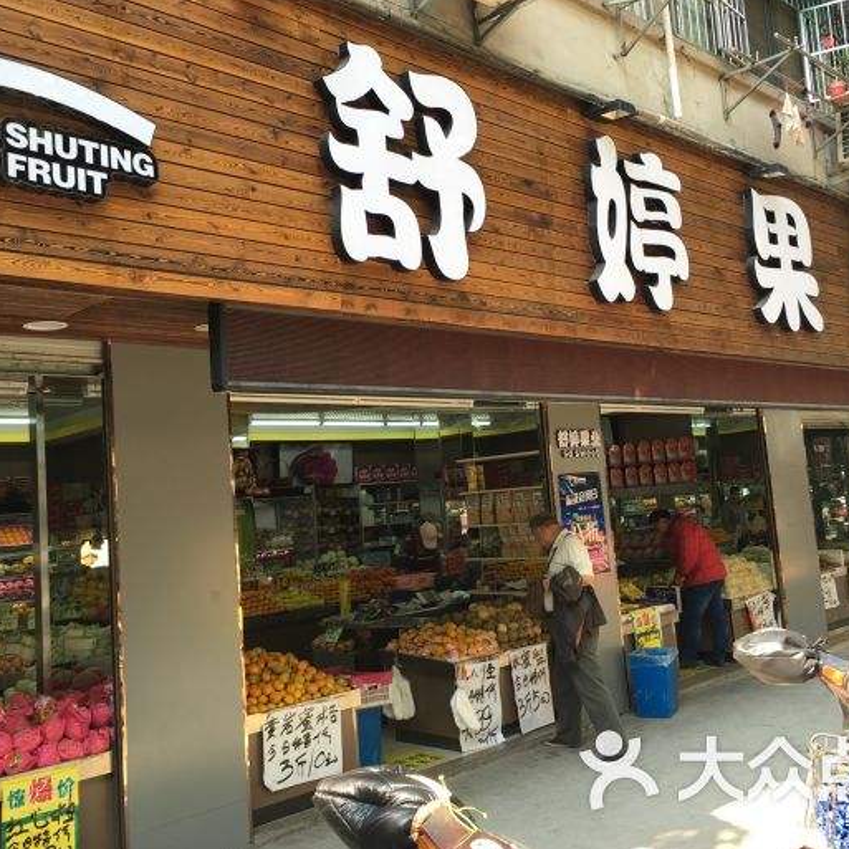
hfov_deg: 47.2
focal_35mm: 35
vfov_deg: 47.2
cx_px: 415
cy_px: 421
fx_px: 971
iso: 25
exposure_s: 1/110
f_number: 2.2
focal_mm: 4.15
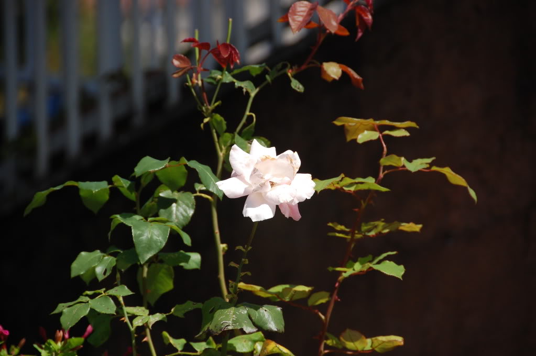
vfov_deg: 4.6
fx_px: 4462
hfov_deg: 6.9
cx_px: 268
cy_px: 178
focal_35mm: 300
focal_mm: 200
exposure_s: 1/1250
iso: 400
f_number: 5.6
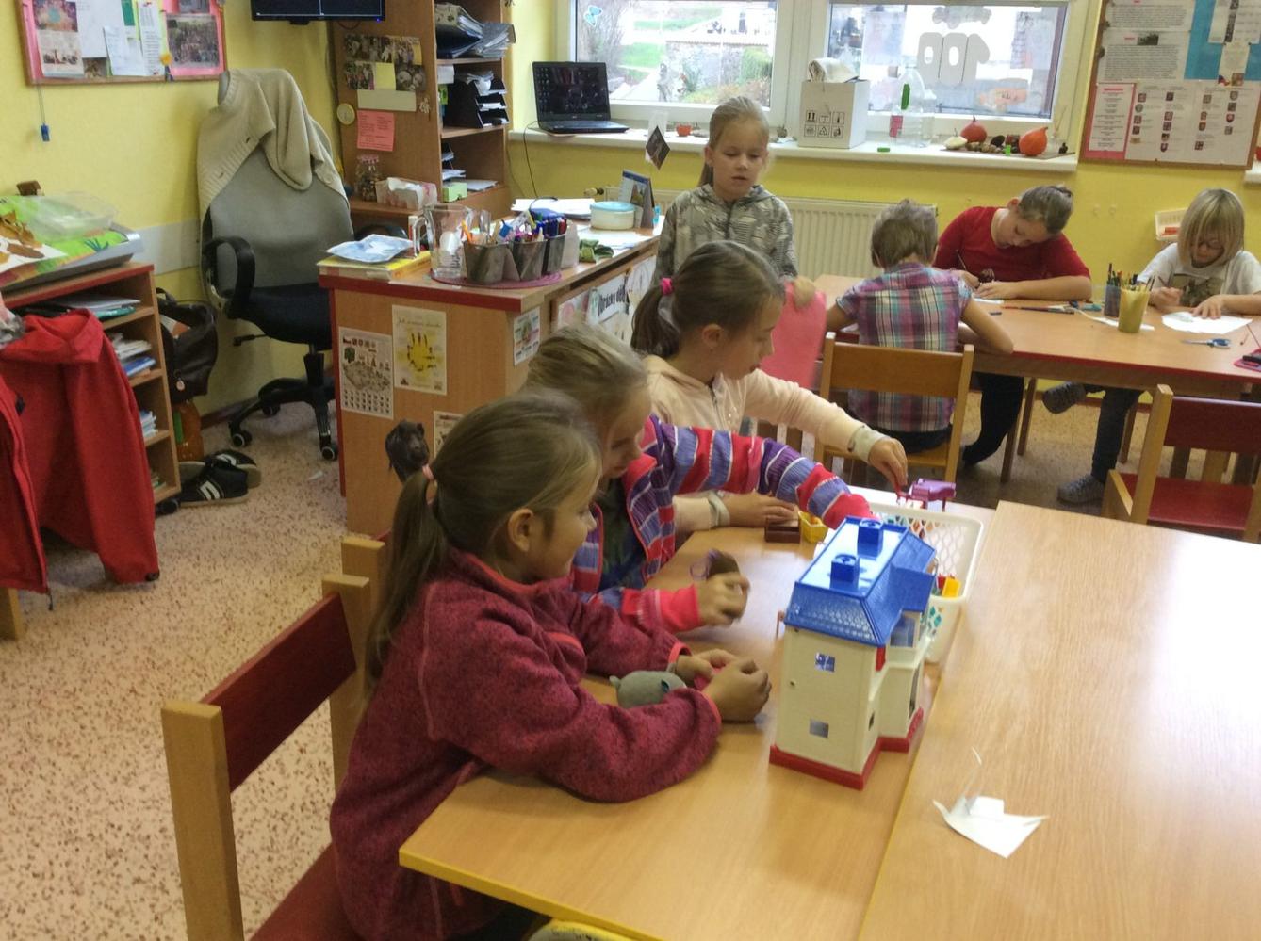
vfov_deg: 44.0
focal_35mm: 32
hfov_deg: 56.9
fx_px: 1164
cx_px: 630
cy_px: 470
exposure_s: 1/25
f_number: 2.4
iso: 100
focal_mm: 3.3
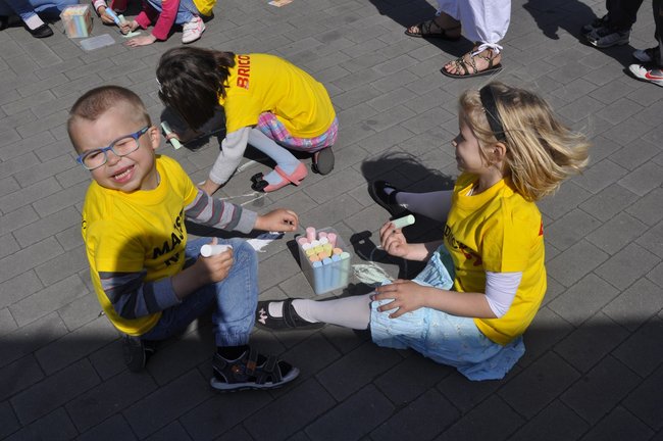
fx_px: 662
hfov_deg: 53.2
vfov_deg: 36.8
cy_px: 220
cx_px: 332
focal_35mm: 36
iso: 200
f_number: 11
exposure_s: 1/500
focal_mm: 24
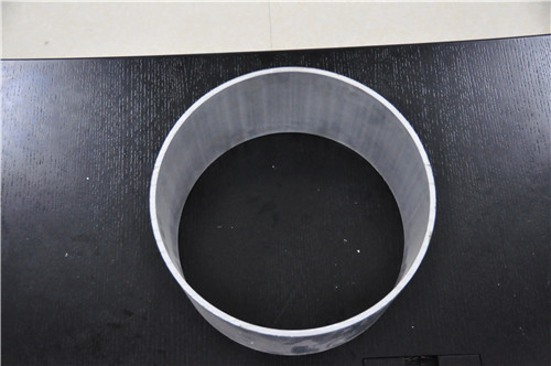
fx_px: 665
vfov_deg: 30.8
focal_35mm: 44
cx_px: 276
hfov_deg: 45.0
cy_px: 183
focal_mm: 29
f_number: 4
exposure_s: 1/30
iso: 2800
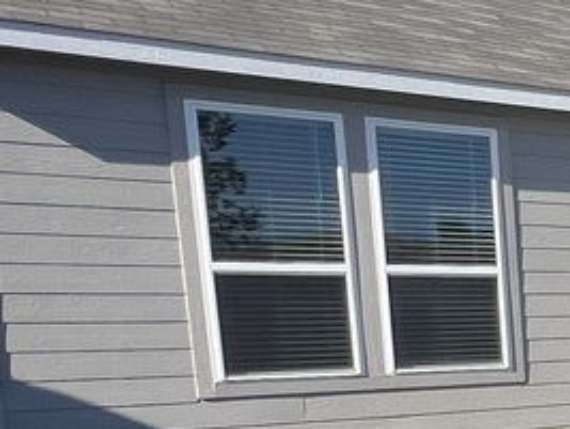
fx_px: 1154
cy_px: 487
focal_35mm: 70
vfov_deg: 20.0
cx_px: 1127
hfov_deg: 18.6
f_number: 1.8
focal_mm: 1.57
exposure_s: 1/1783
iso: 32
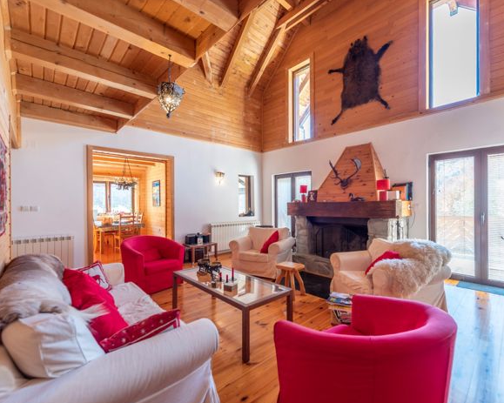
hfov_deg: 93.1
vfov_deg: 80.4
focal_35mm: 16
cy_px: 203
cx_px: 264
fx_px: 239
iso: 100
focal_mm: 14
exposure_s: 1/13
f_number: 4
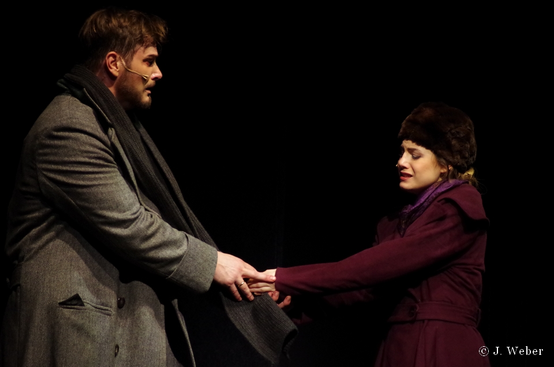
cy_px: 184
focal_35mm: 300
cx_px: 277
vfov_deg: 4.6
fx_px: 4607
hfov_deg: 6.9
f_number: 5.6
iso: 3200
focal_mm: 200
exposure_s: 1/125
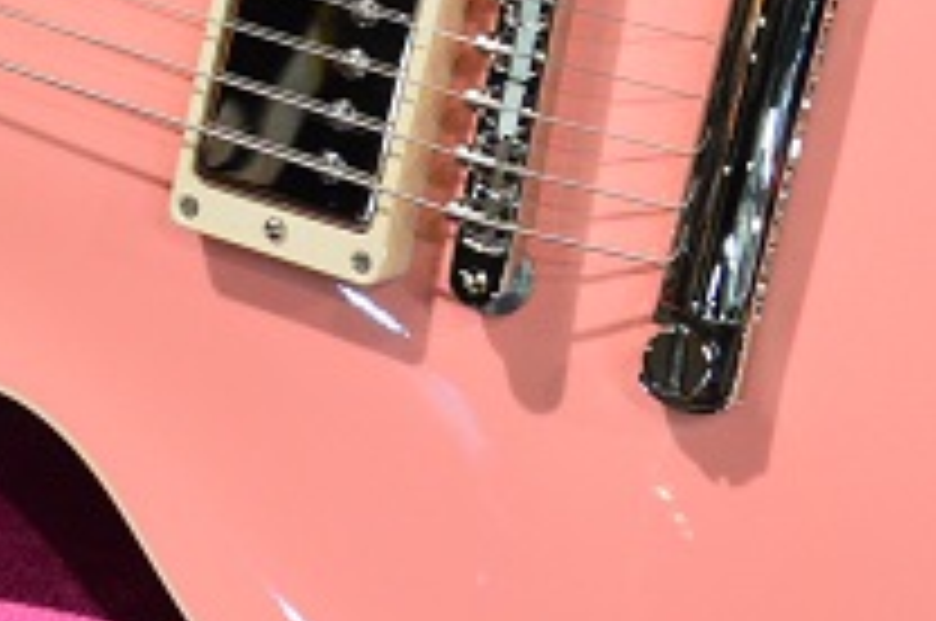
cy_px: -108
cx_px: -227
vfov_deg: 8.0
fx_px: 4387
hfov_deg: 11.9
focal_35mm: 169
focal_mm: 26
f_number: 5.6
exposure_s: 1/15
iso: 800
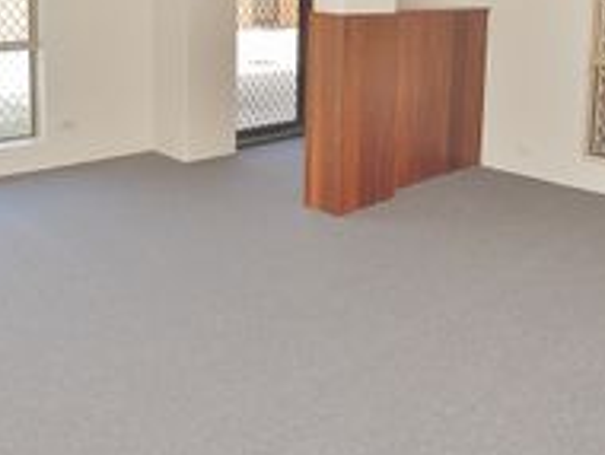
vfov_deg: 34.2
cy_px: 24
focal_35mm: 39
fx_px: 686
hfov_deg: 47.6
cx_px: 277
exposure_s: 1/160
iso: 400
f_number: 6.3
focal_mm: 11
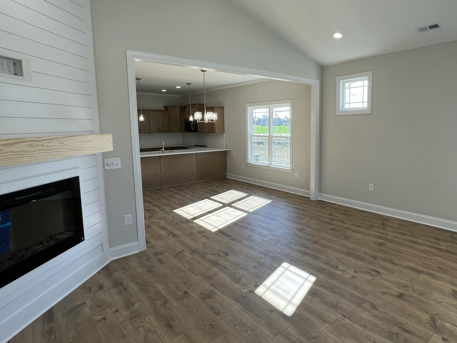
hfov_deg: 81.0
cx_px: 269
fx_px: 264
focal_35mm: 20
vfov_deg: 65.9
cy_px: 157
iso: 32
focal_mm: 1.57
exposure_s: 1/122
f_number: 1.8
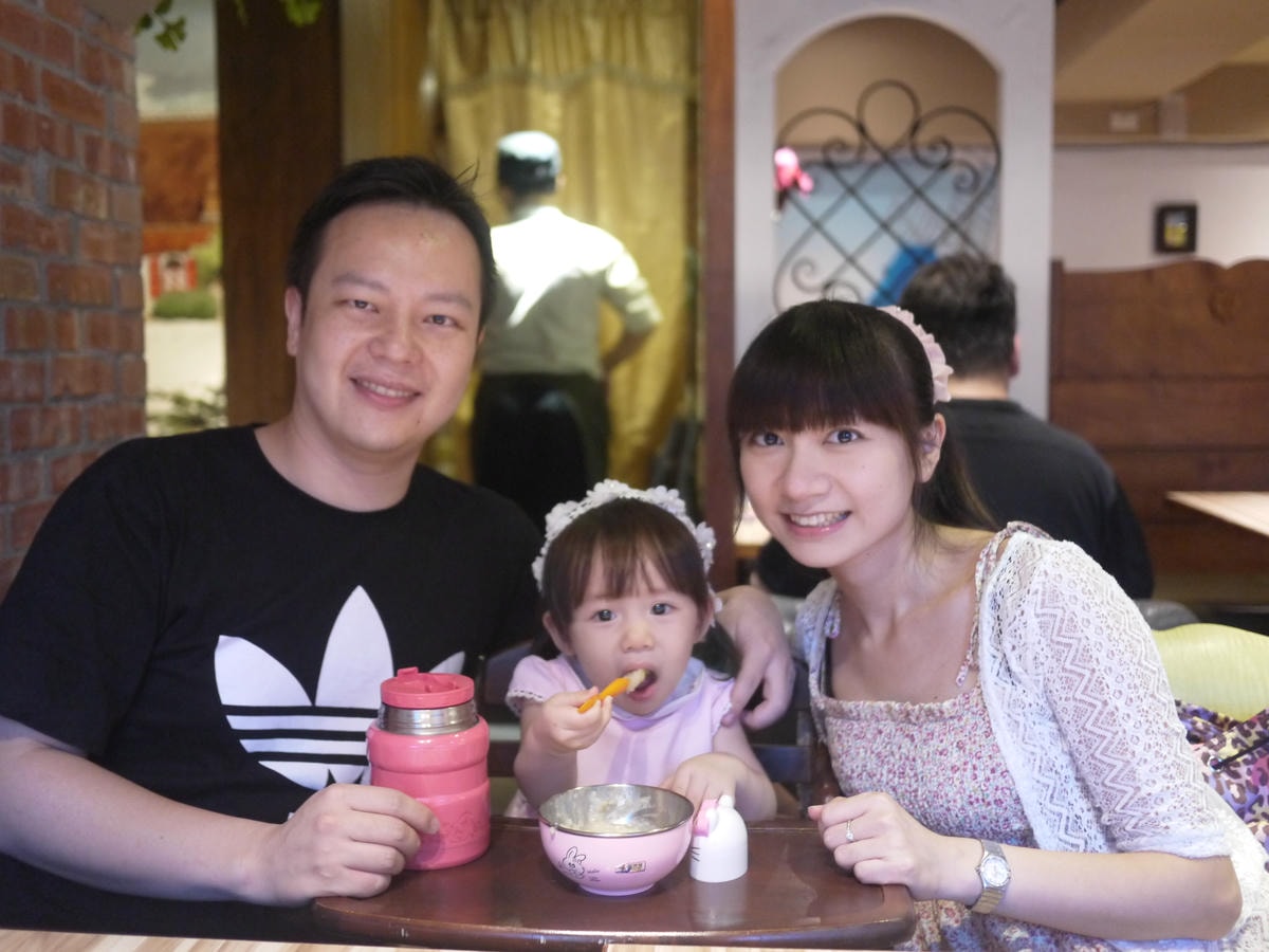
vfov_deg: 36.0
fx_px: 1466
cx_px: 634
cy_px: 476
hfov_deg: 46.8
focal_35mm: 40
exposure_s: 1/40
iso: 800
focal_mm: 20
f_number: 1.7
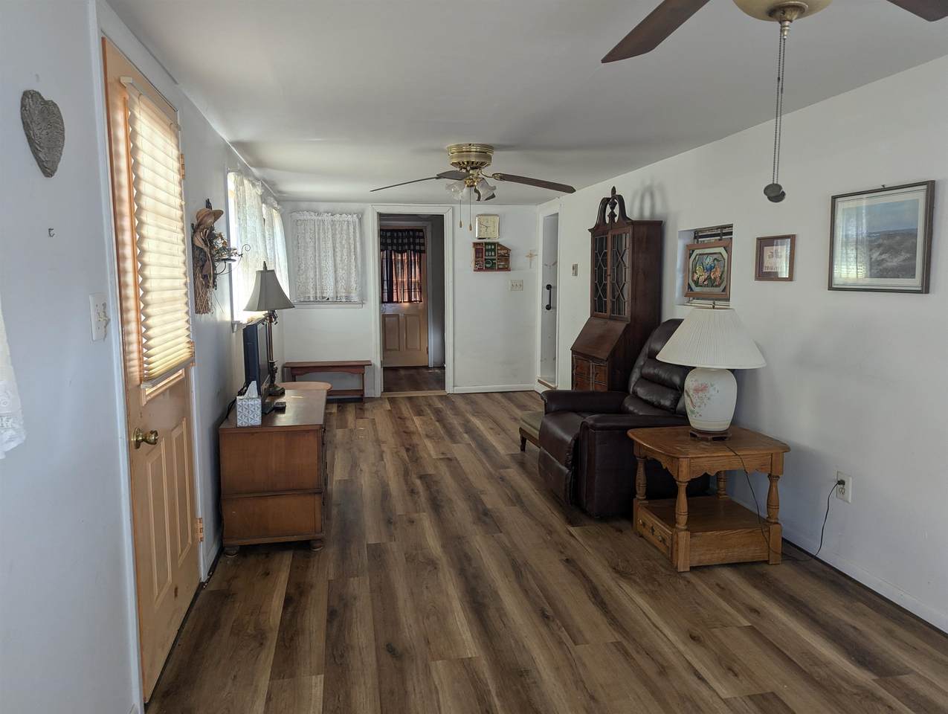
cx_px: 474
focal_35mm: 24
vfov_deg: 56.9
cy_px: 357
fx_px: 658
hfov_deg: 71.5
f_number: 1.85
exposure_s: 1/35
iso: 59
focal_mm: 6.81
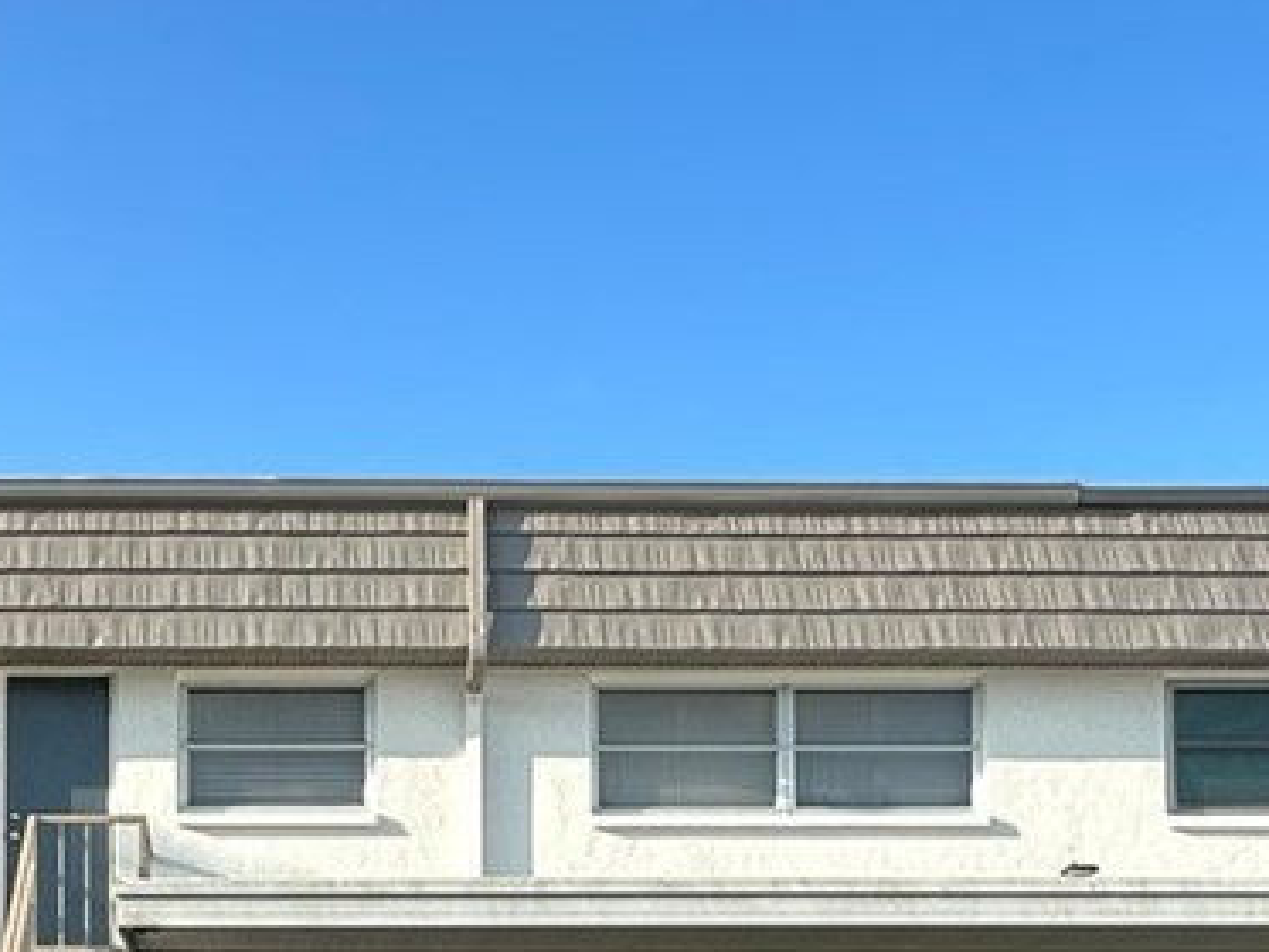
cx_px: 279
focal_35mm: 60
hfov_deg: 31.5
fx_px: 2200
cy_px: 1159
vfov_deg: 22.4
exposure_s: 1/293
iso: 40
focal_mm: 2.22
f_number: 2.2
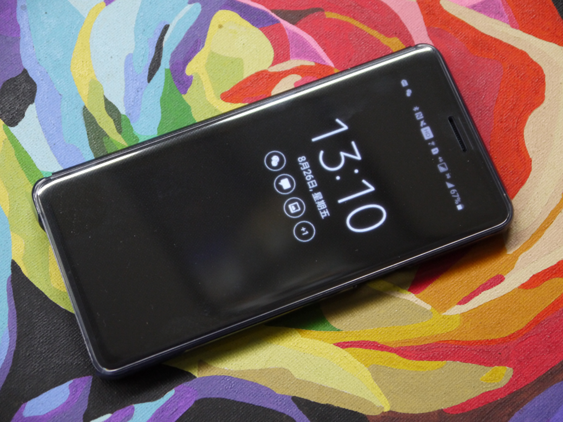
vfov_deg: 17.6
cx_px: 282
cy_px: 211
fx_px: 1366
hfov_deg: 23.3
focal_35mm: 84
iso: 800
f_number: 5.6
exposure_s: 1/25
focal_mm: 42
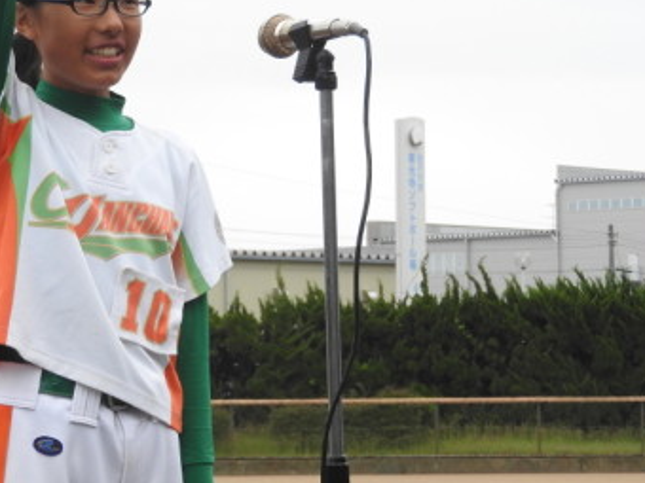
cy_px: 246
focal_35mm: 203
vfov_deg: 7.3
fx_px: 3782
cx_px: 178
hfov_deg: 9.7
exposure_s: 1/60
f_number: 5
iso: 180
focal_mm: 20.6
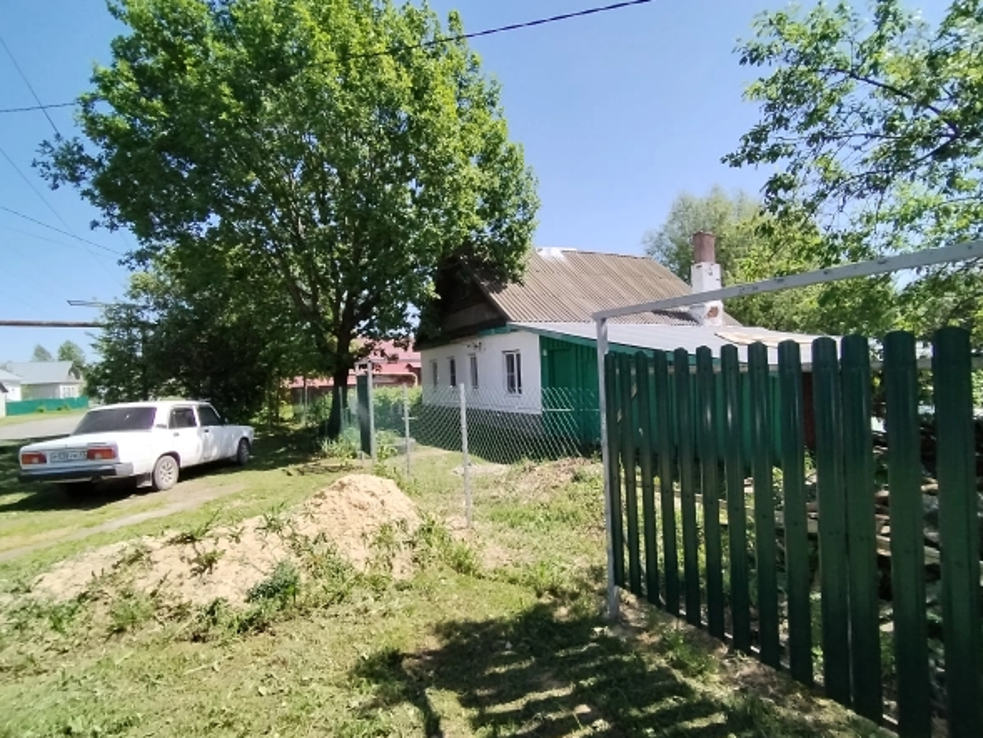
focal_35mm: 18
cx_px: 487
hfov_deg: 87.7
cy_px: 377
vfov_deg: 71.6
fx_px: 511
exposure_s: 1/2087
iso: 100
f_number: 2.2
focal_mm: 1.42
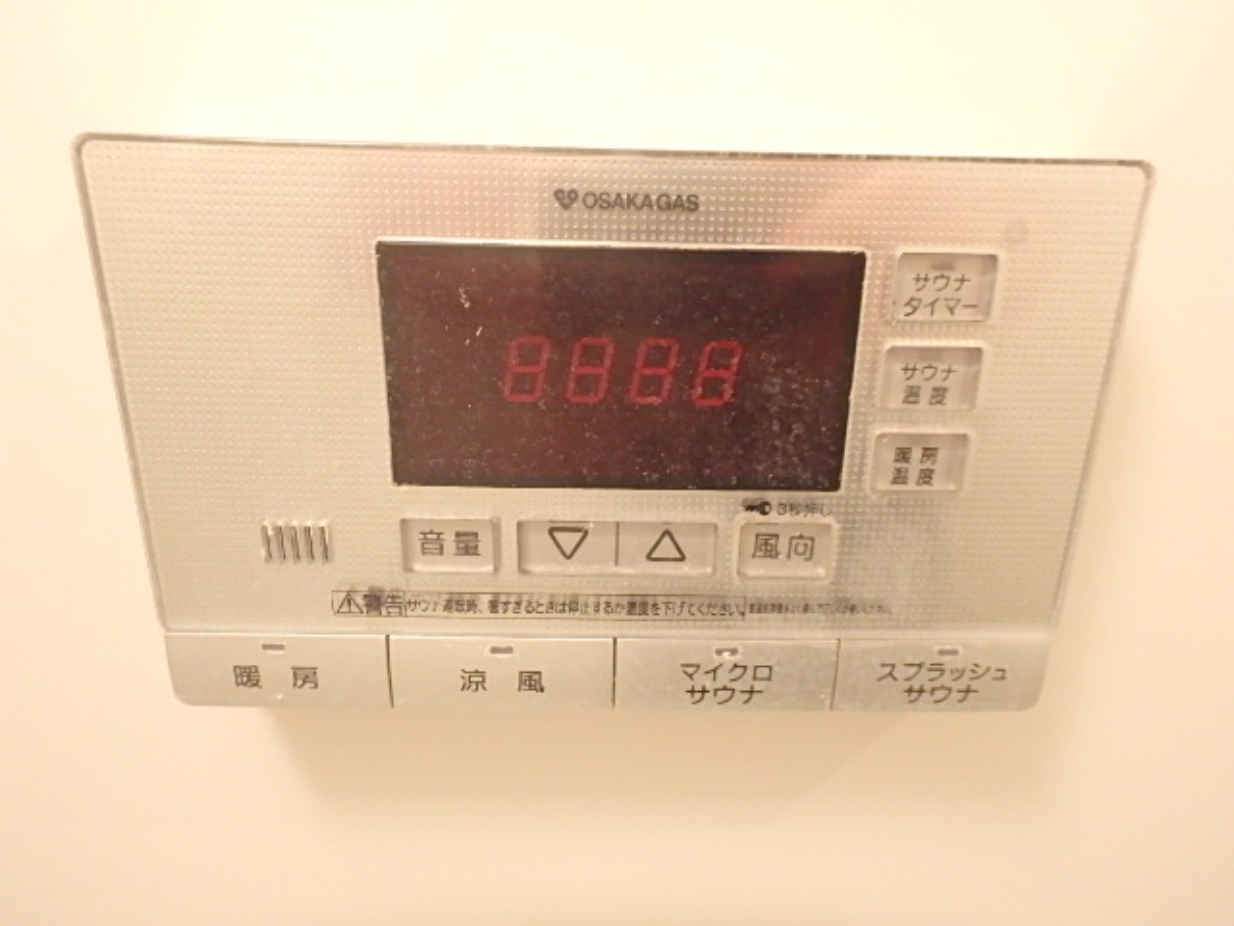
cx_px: 617
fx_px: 749
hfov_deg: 79.0
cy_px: 463
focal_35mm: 21
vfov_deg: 63.4
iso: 800
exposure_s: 1/13
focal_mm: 3.7
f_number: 3.5
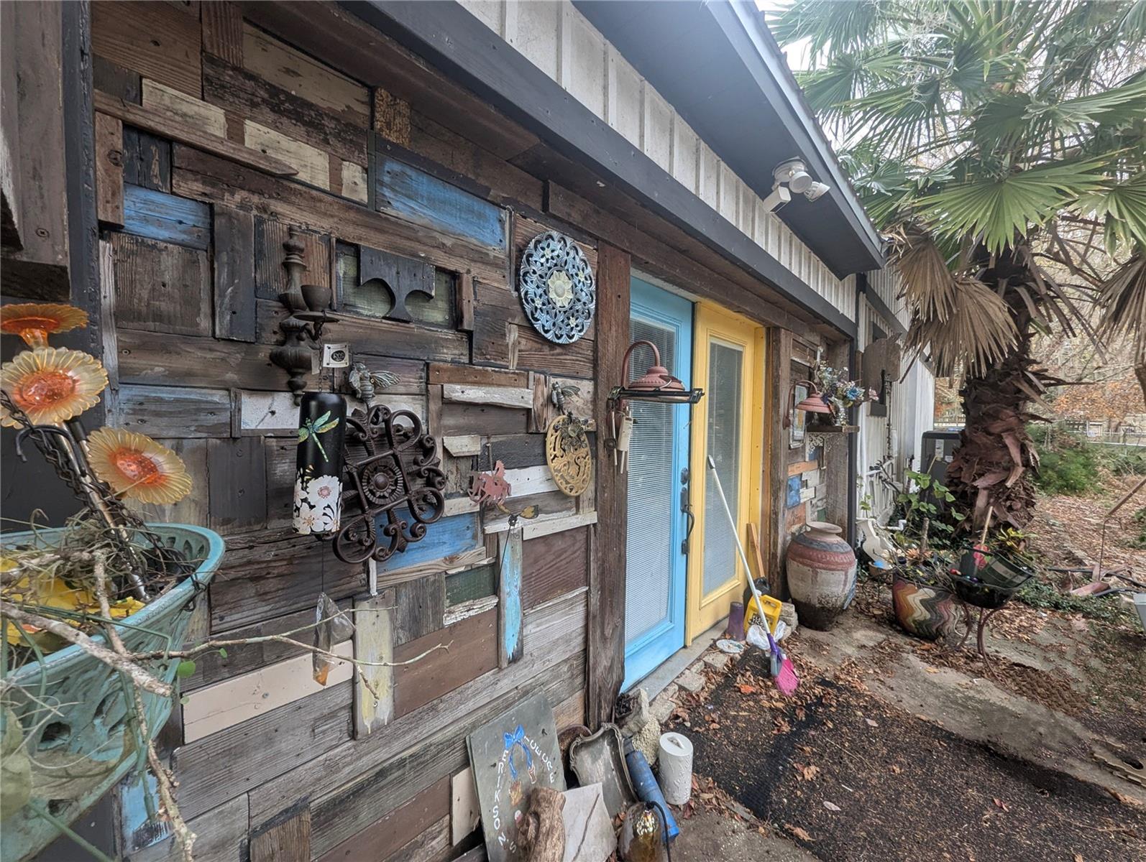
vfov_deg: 90.1
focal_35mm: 13
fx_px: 431
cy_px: 431
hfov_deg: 106.1
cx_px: 573
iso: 103
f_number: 2.2
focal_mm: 1.95
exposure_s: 1/83.9
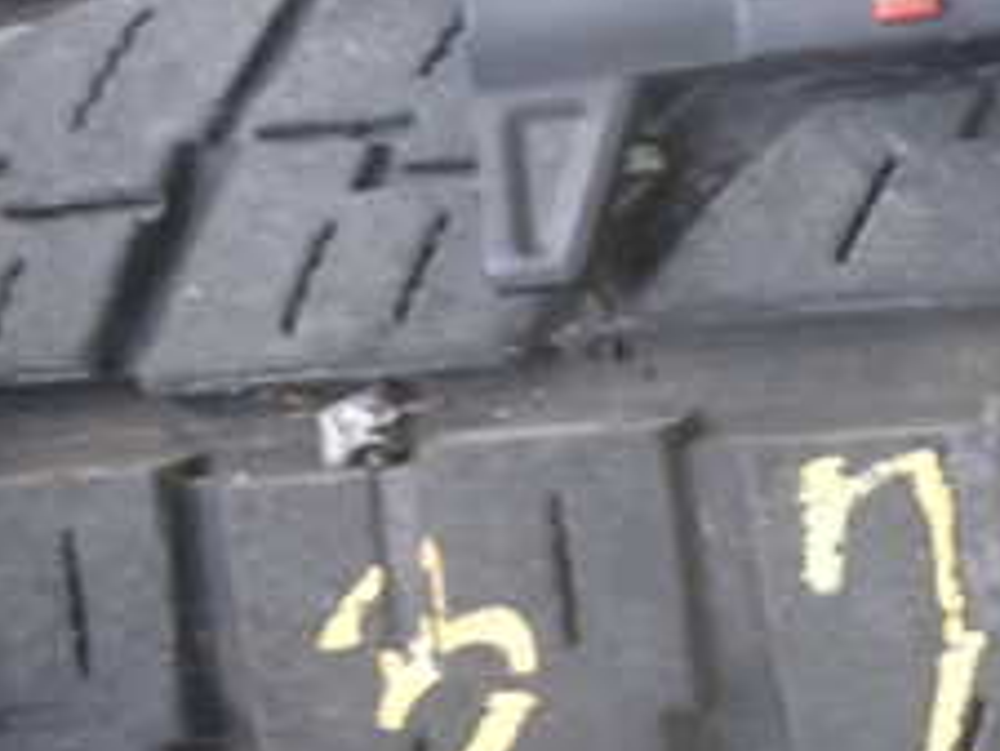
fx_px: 2312
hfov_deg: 22.8
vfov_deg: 18.3
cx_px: 1138
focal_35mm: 80
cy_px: 138
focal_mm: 5.4
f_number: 2.3
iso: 200
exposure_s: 1/30
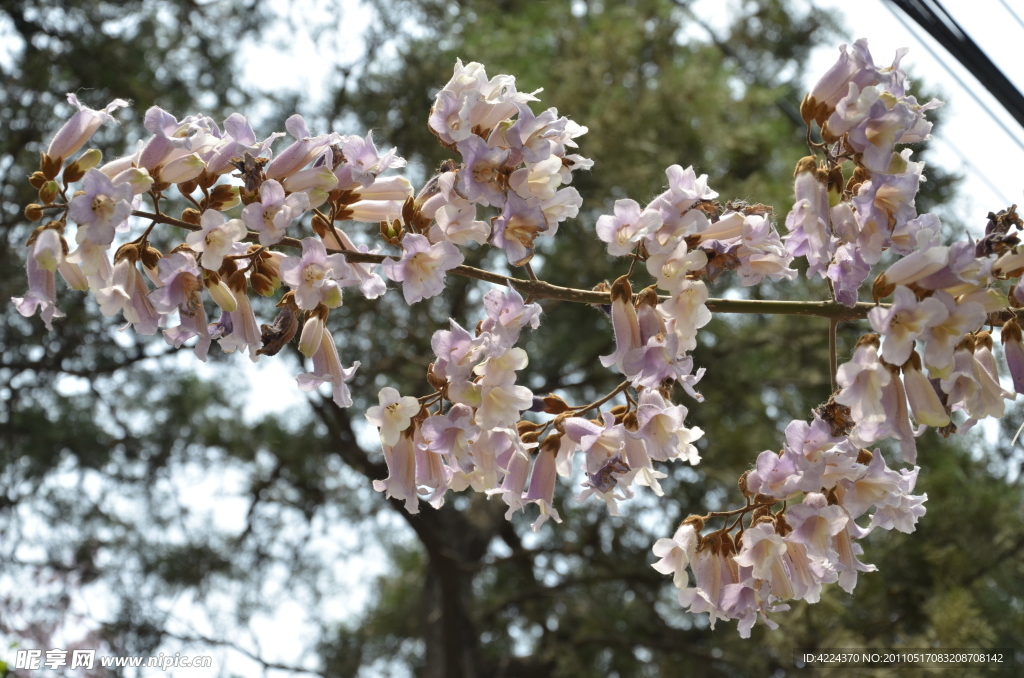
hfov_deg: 26.0
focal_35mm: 78
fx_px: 2214
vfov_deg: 17.4
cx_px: 512
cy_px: 339
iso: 180
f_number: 8
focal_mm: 52
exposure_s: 1/250
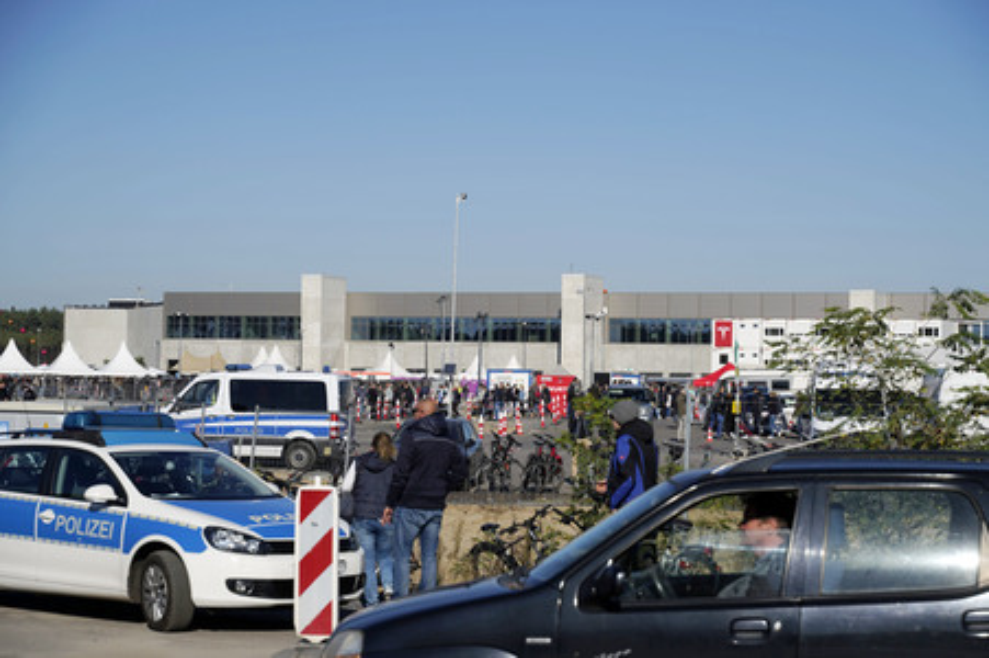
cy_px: 329
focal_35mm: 75
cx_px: 494
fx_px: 2059
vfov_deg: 18.2
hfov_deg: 27.0
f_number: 6.3
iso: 100
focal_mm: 75
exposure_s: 1/1600
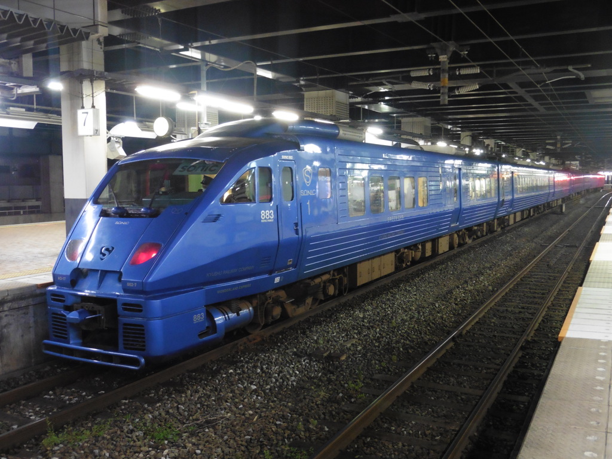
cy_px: 230
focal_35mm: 34
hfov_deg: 54.0
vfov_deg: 41.8
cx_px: 306
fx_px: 601
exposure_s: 1/8
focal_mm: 6.1
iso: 400
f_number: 3.7
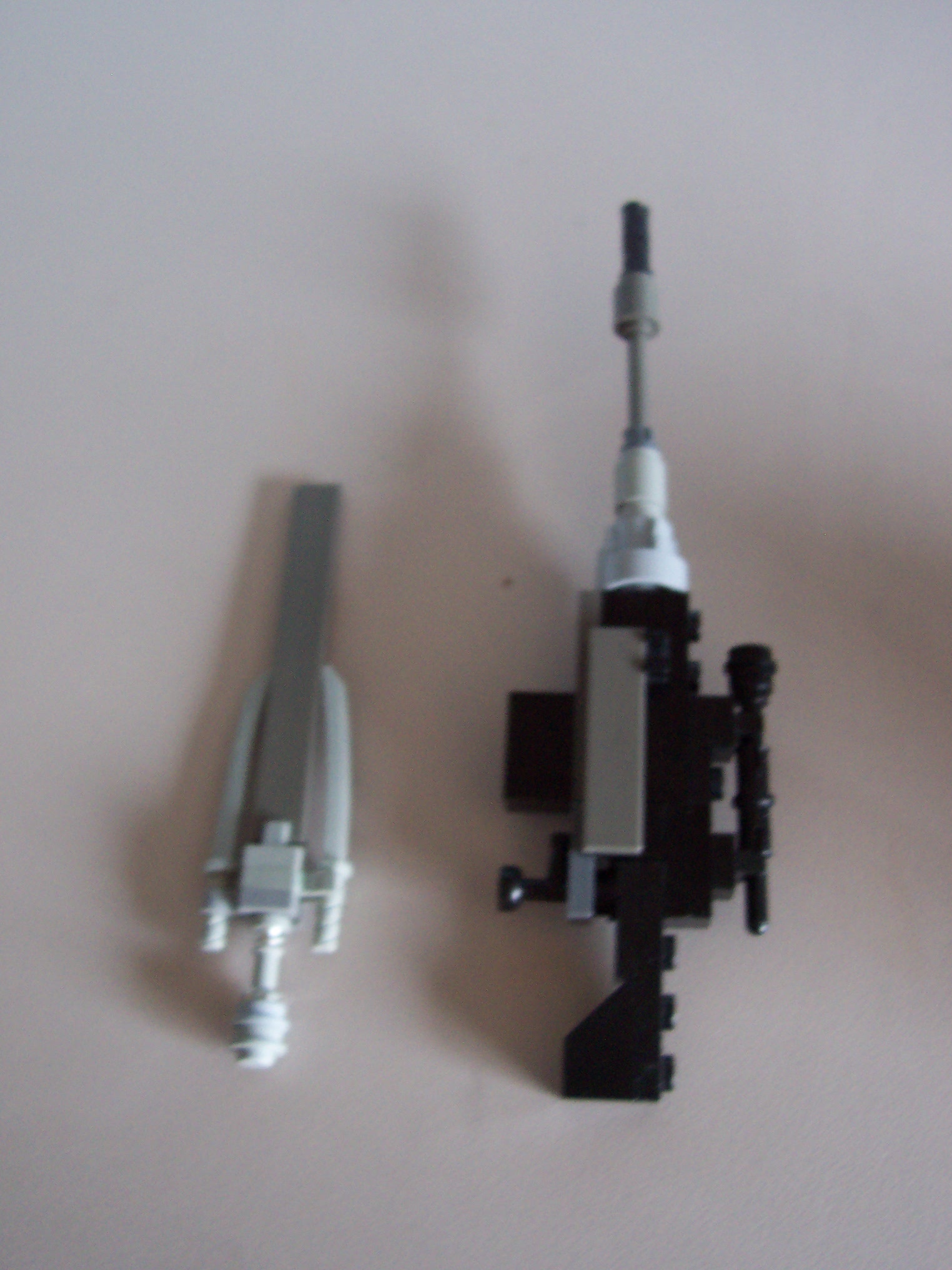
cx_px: 476
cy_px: 635
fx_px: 1357
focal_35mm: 37
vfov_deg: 50.1
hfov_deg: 38.7
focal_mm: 5.6
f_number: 2.8
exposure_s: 1/10
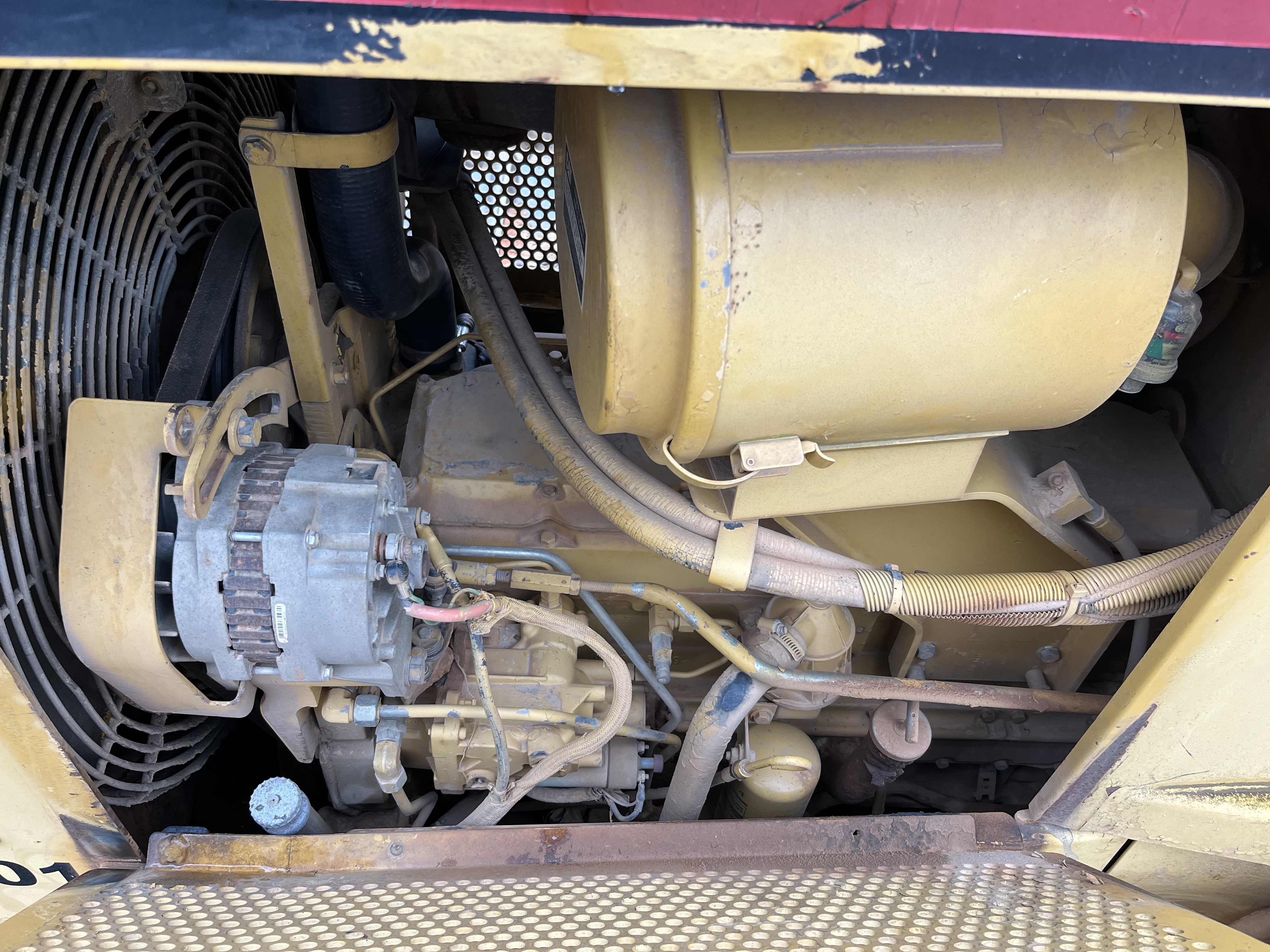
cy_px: 476
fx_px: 954
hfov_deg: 67.3
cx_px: 635
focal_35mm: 26
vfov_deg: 53.1
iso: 80
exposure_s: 1/121
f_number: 1.6
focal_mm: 5.1
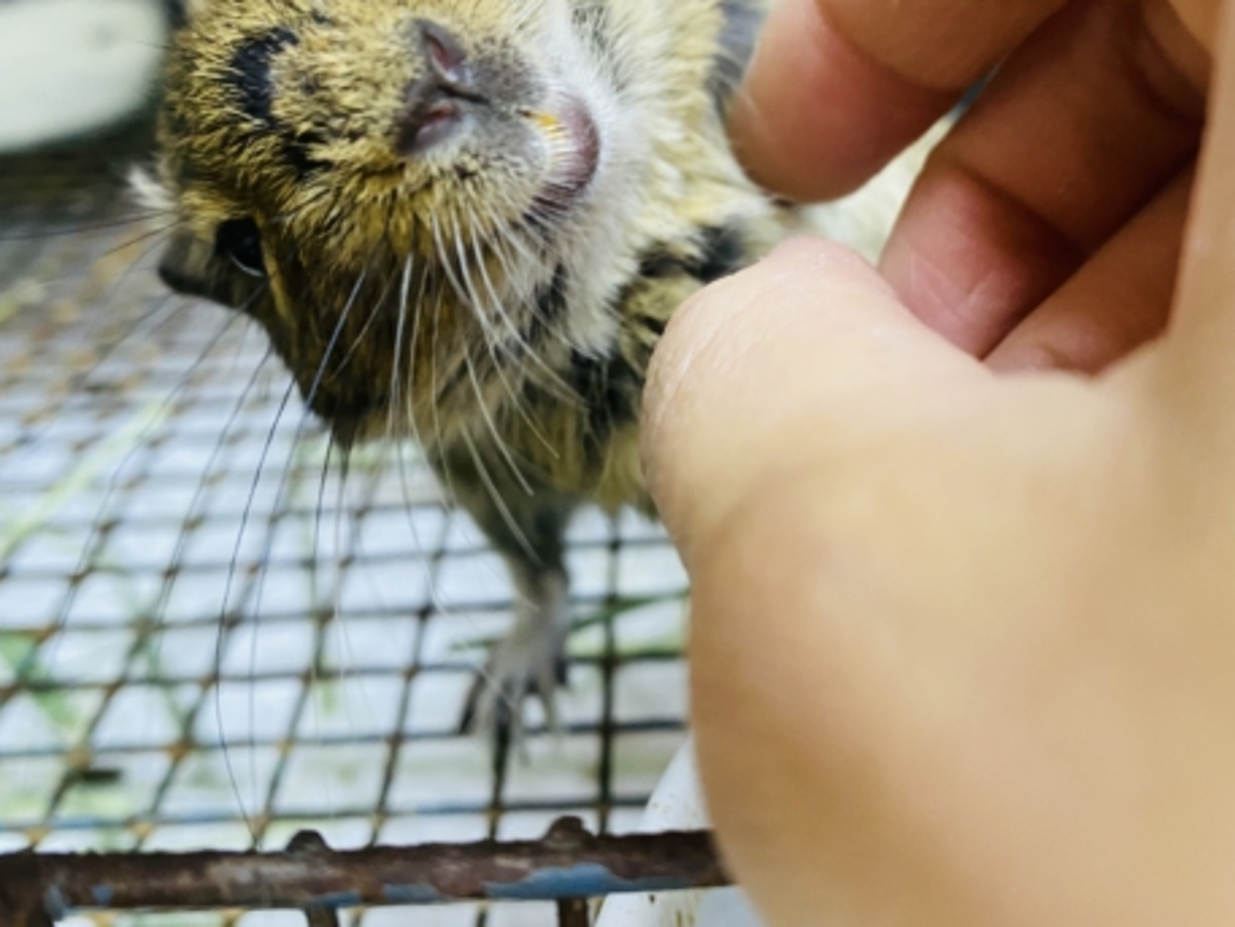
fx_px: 1249
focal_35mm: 35
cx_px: 643
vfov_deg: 40.0
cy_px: 281
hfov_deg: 52.6
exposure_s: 1/50
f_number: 1.8
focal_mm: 4.25
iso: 200
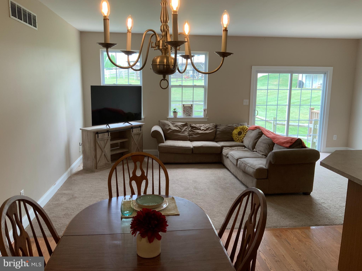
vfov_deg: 48.2
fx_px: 303
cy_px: 136
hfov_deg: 61.7
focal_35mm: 29
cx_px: 181
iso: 40
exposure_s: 1/60
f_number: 1.8
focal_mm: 3
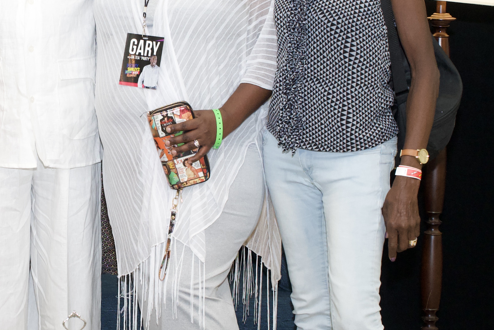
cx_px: 37
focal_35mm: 104
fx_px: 1427
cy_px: 90
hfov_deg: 19.2
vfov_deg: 13.1
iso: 2000
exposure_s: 1/250
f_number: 4.5
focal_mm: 35
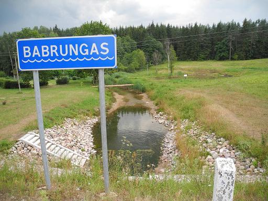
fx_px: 217
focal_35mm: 28
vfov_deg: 49.7
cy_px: 100
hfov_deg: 63.4
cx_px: 134
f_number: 2.8
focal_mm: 6
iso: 100
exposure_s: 1/400
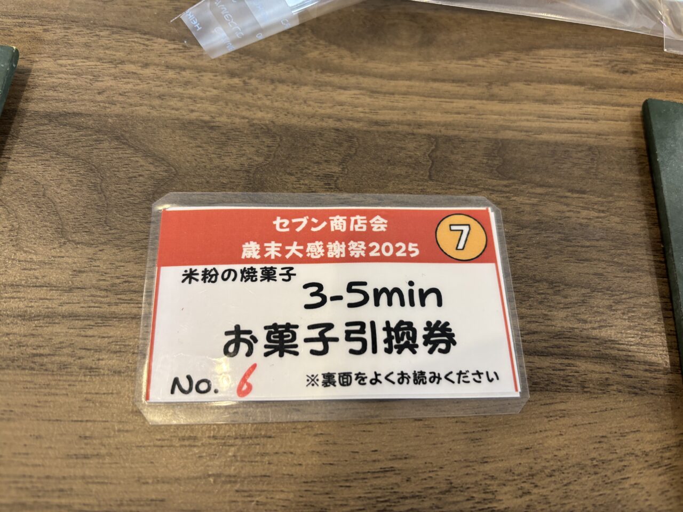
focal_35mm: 26
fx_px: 513
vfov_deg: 53.1
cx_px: 342
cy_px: 256
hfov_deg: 67.3
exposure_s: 1/60
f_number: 1.6
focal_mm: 5.96
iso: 125
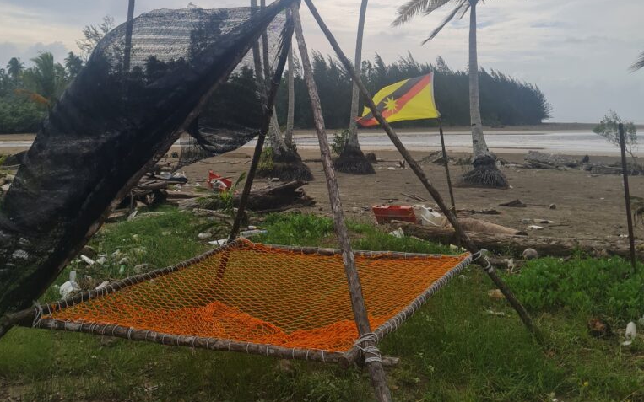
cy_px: 22
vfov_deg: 32.3
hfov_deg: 52.7
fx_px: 649
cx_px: 321
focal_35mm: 37
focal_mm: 5.4
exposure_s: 1/4336
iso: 50
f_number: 1.8
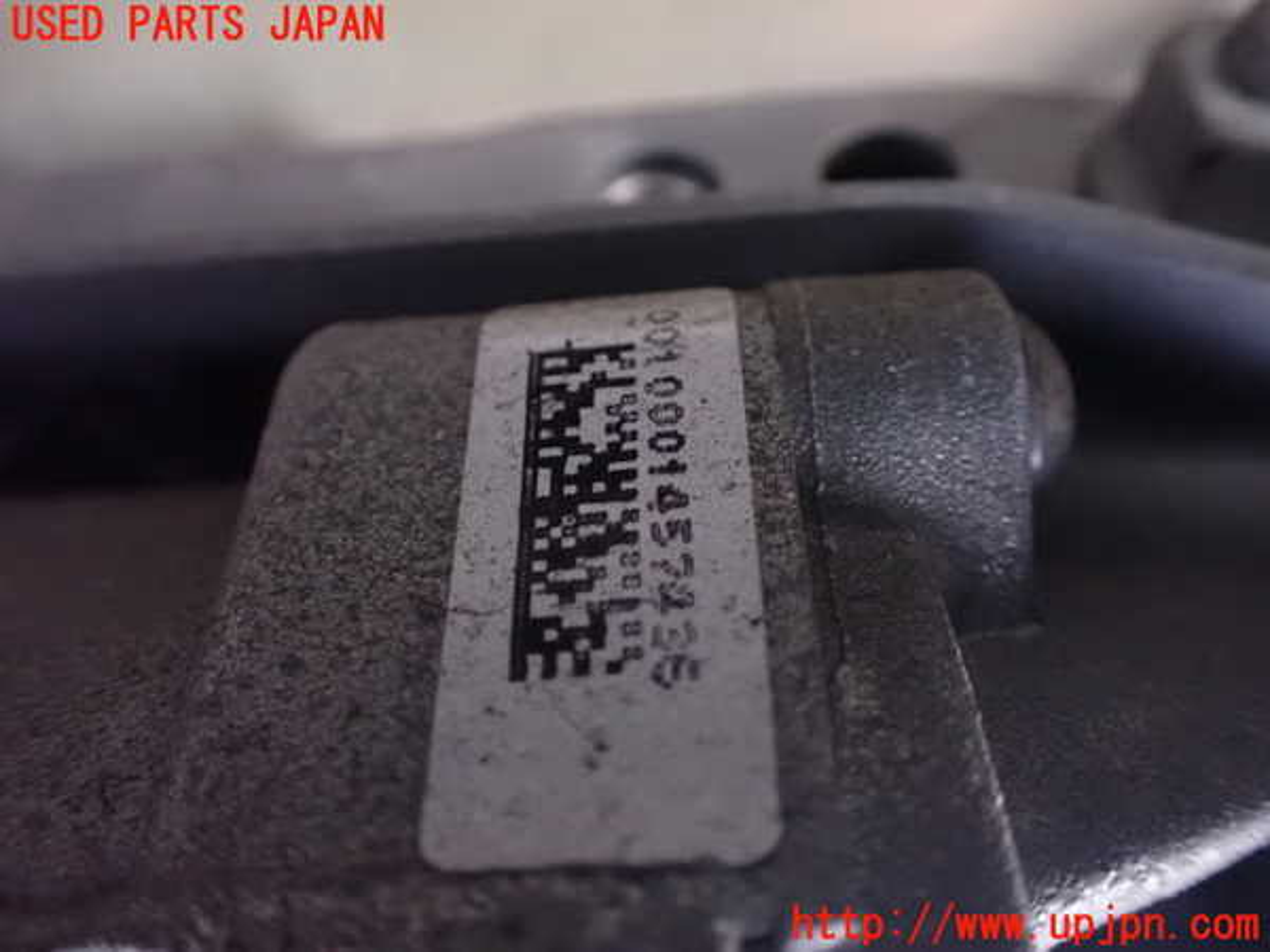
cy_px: 476
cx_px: 635
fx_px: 1101
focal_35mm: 30
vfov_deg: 46.8
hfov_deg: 60.0
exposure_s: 1/20
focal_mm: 5.4
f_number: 2.3
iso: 1600
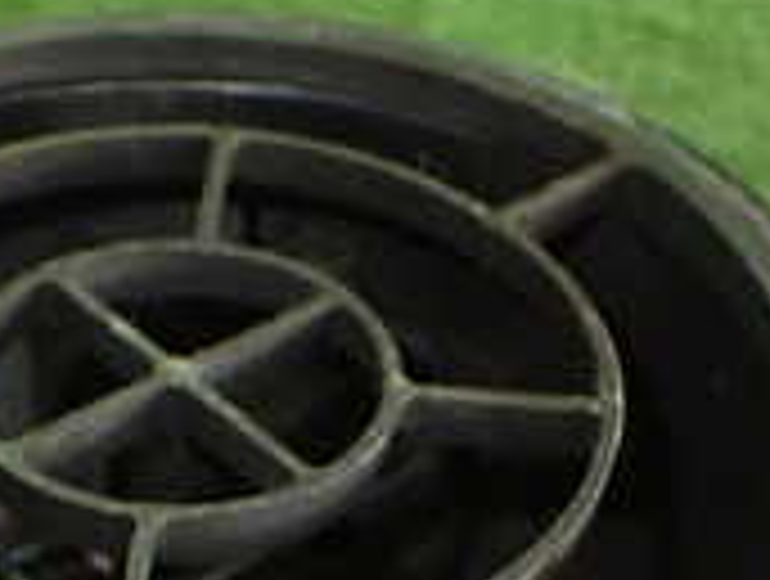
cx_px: 221
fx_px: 2341
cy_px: 872
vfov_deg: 13.3
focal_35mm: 105
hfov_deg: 18.6
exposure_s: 1/60
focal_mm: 5.4
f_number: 2.3
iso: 800
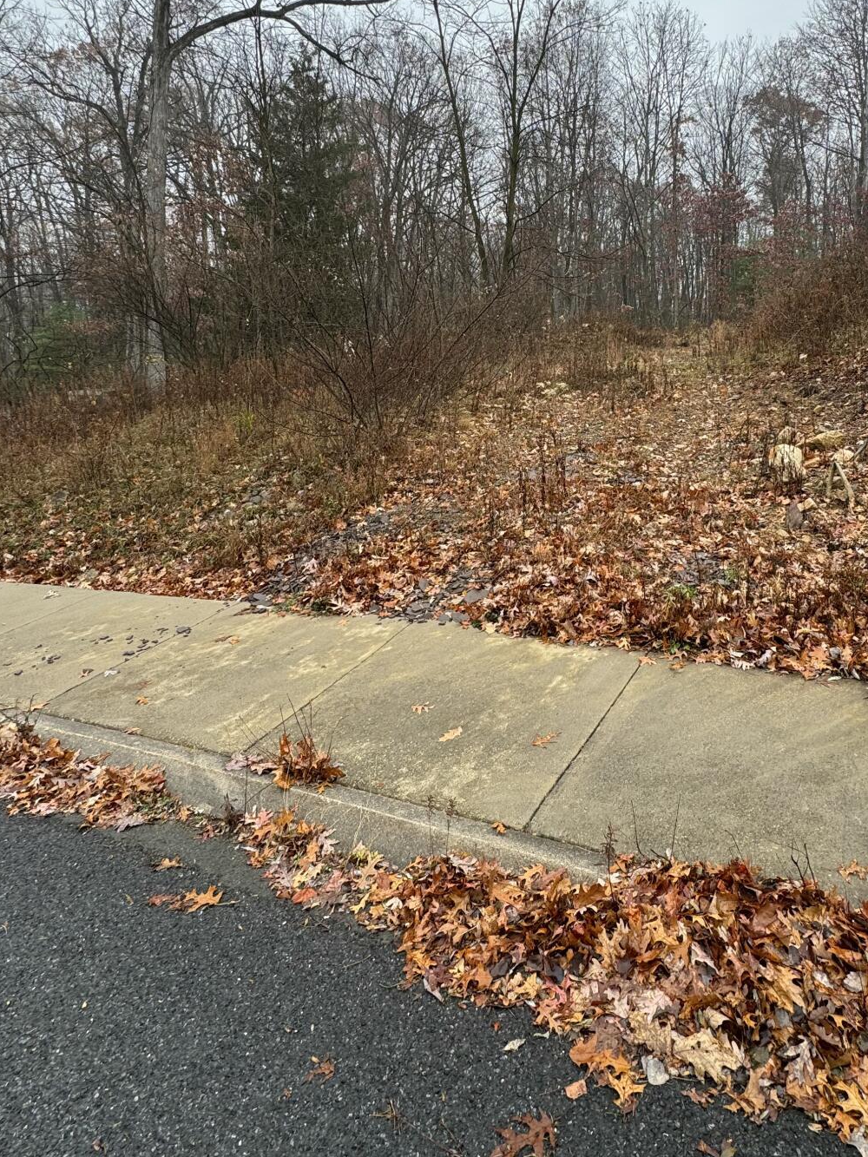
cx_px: 521
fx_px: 702
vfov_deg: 77.5
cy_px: 429
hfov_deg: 62.9
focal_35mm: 21
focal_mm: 2.22
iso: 40
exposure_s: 1/142
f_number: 2.2
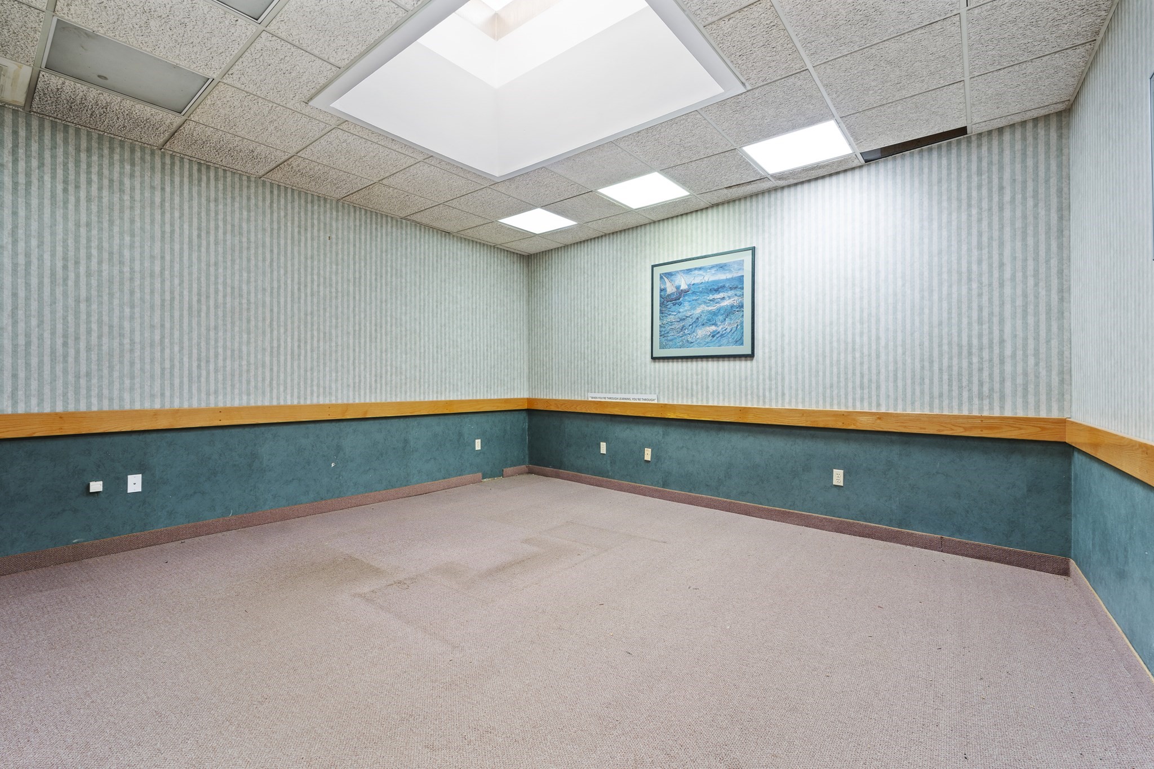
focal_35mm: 16
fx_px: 513
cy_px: 384
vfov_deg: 73.7
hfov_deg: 96.7
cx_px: 577
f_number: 9
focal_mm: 16
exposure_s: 5
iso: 100
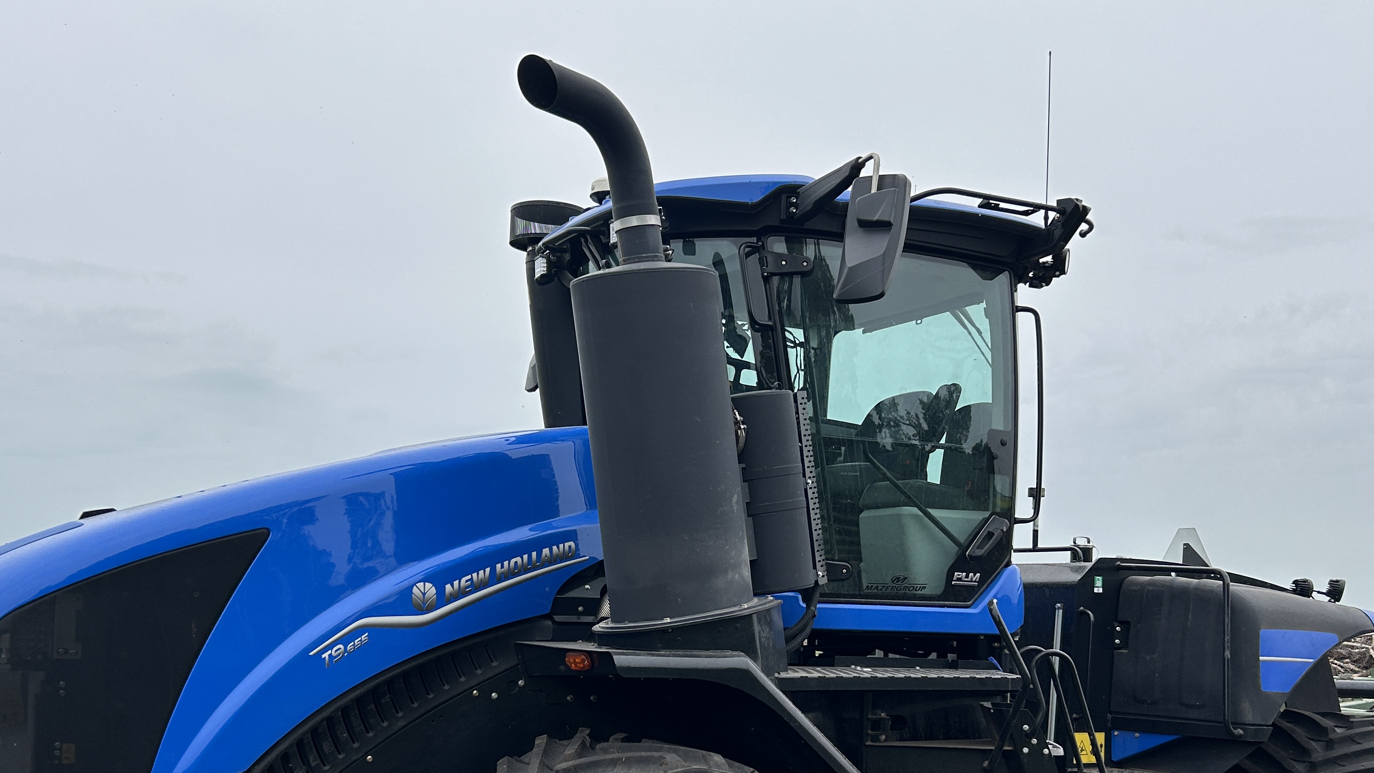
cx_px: 655
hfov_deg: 50.5
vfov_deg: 29.4
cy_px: 549
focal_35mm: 40
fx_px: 1457
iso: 50
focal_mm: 5.7
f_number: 1.5
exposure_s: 1/2083
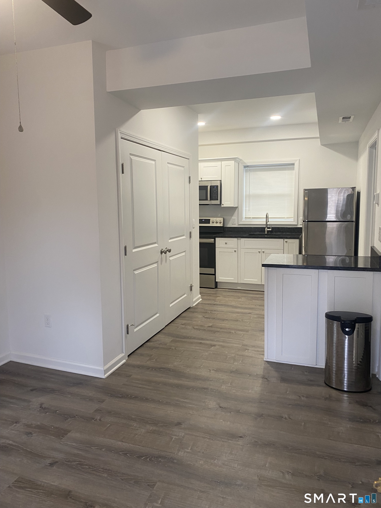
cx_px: 190
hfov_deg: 53.1
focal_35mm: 26
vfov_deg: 67.3
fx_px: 382
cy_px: 254
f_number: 1.8
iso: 100
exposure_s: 1/60
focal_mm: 4.25
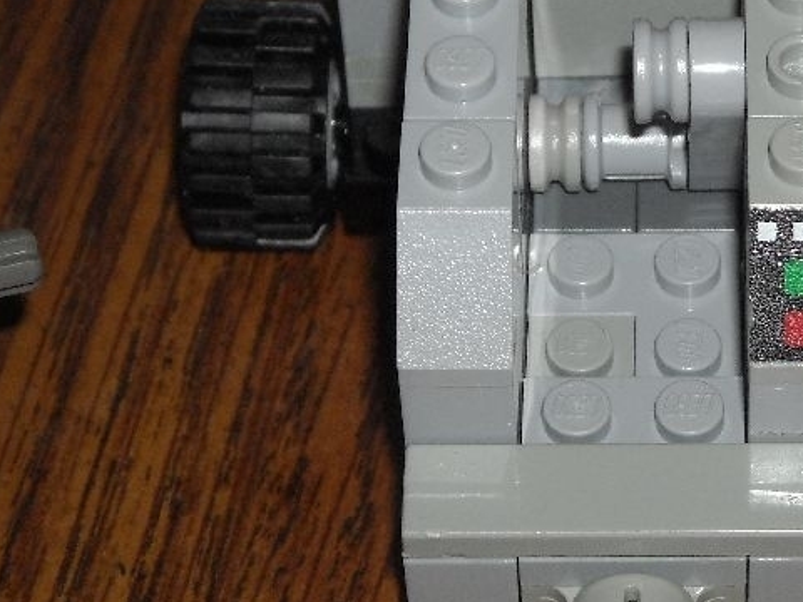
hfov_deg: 11.3
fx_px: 4060
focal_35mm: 175
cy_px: 176
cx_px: 614
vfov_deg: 8.5
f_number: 9.3
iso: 200
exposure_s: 1/125
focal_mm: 17.1
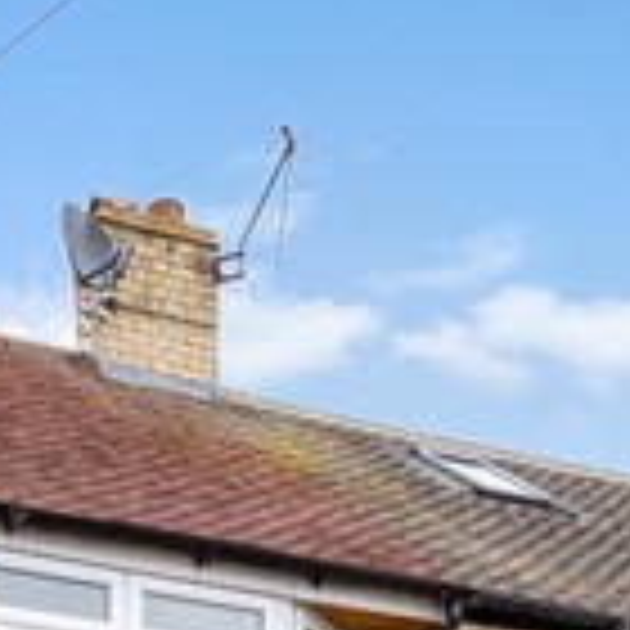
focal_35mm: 93
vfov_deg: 14.5
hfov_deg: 18.6
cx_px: 153
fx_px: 1915
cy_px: 1364
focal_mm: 10
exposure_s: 1/250
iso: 320
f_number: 7.1
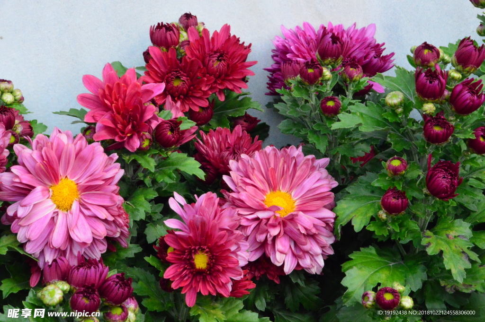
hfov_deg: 11.2
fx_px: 2463
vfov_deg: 7.5
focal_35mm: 183
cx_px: 242
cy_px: 161
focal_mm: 122
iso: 5600
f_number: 22
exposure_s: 1/250
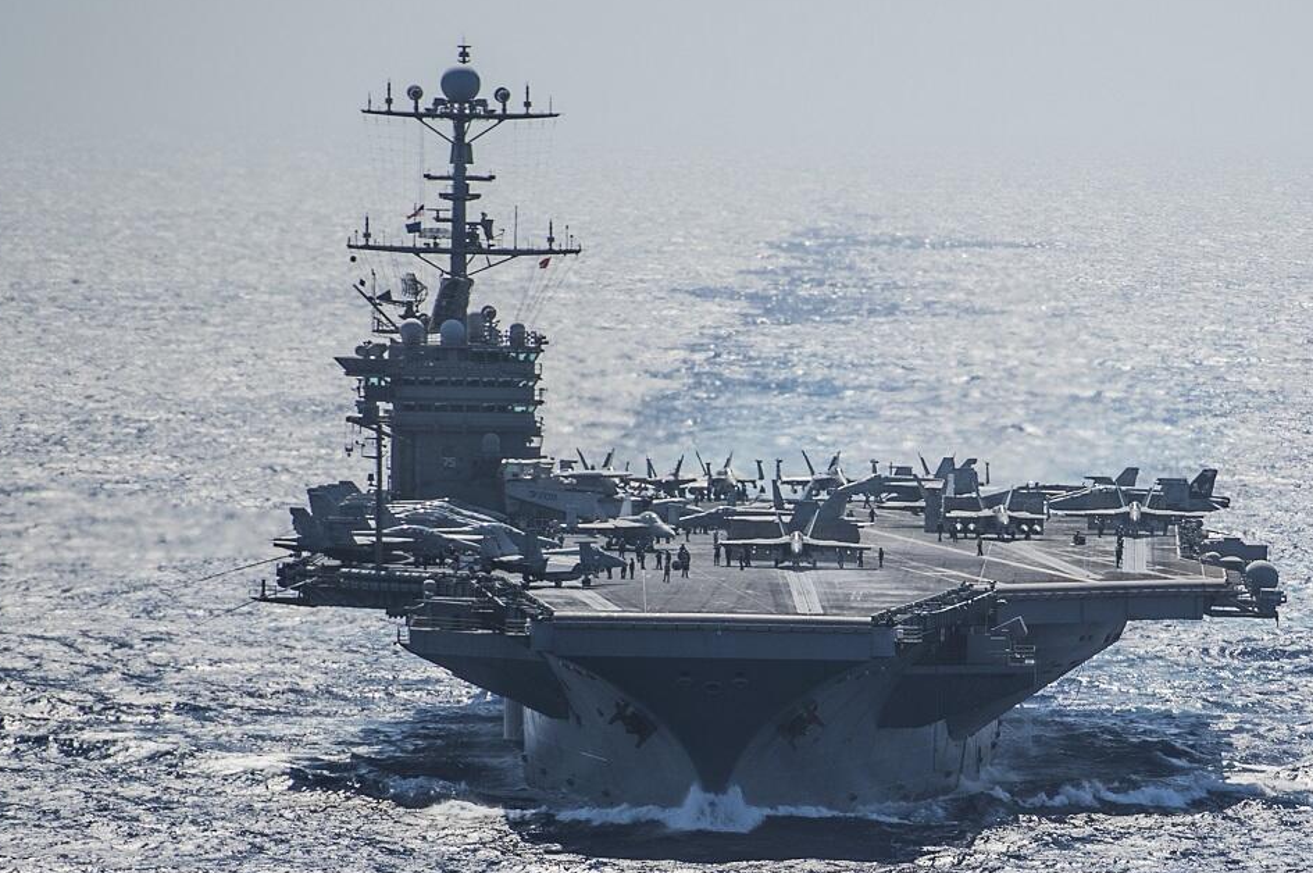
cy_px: 545
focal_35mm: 254
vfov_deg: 5.4
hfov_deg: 8.1
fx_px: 9254
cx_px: 746
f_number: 3.2
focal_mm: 200
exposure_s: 1/2000
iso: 50
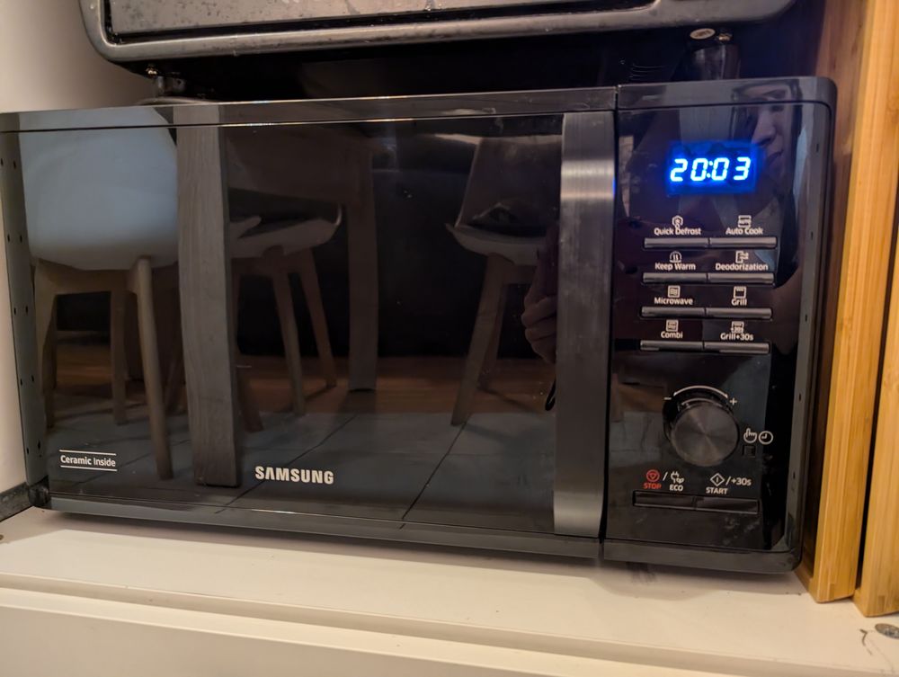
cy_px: 338
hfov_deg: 71.5
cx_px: 450
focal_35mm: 24
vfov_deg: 56.9
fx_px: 624
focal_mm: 6.81
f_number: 1.85
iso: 441
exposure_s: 1/11.1
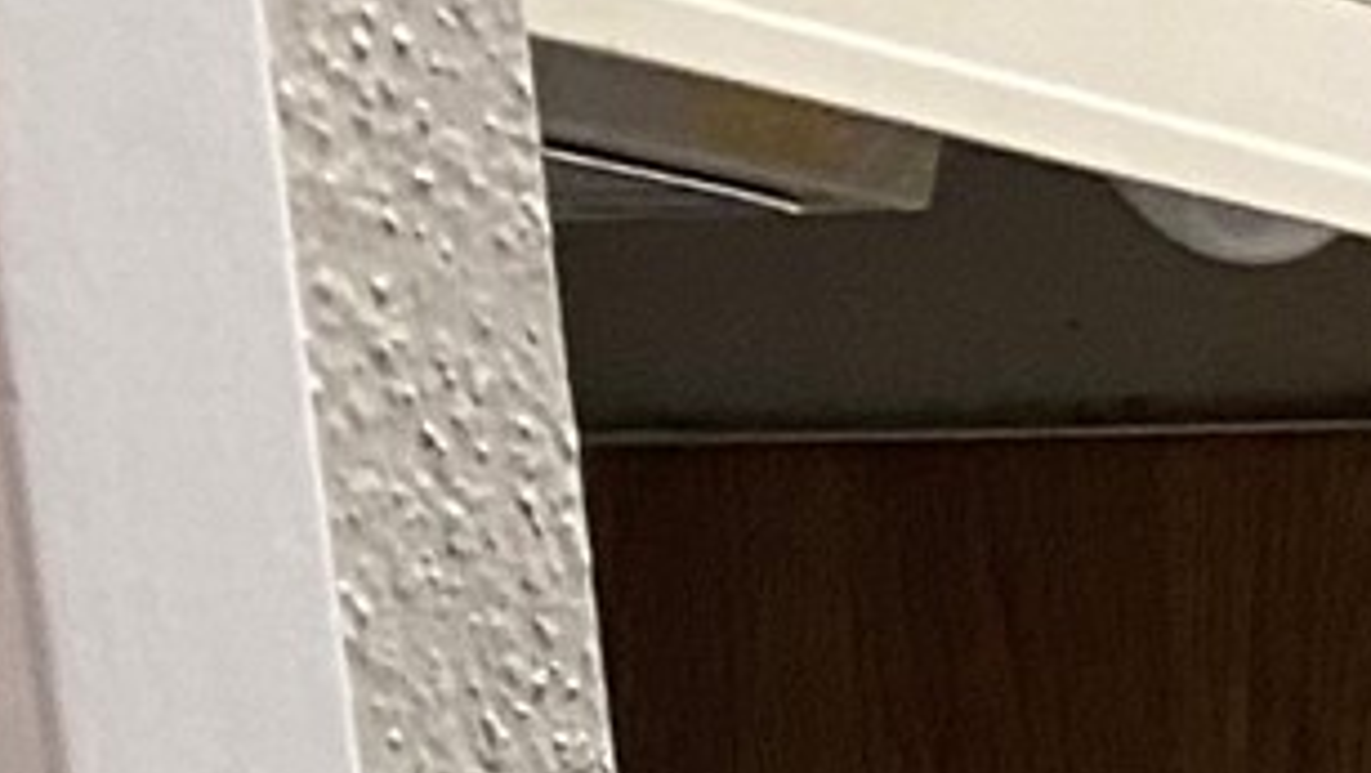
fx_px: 6874
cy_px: 3204
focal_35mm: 189
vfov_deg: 5.5
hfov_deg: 9.5
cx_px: 3791
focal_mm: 4.25
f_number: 1.8
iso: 160
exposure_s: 1/60
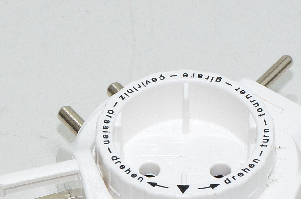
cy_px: 226
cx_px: 193
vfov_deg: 3.4
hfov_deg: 5.2
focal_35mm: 398
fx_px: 3323
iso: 1600
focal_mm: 105
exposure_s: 1/50
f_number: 16
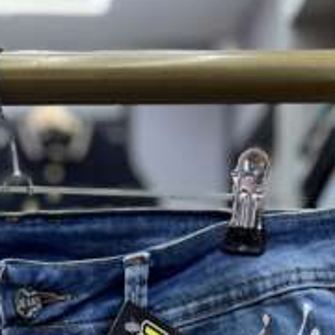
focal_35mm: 102
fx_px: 1117
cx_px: 11
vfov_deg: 14.5
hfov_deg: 16.7
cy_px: 642
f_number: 1.5
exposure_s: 1/60
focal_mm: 5.7
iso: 80
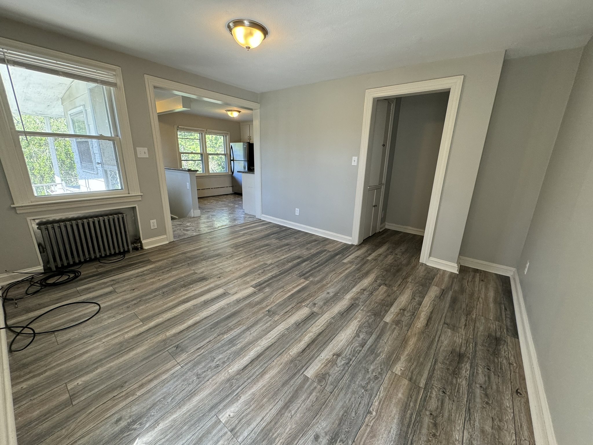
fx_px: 240
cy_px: 222
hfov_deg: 102.1
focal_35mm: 14
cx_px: 296
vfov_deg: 85.7
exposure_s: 1/99
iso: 160
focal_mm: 2.22
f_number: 2.2
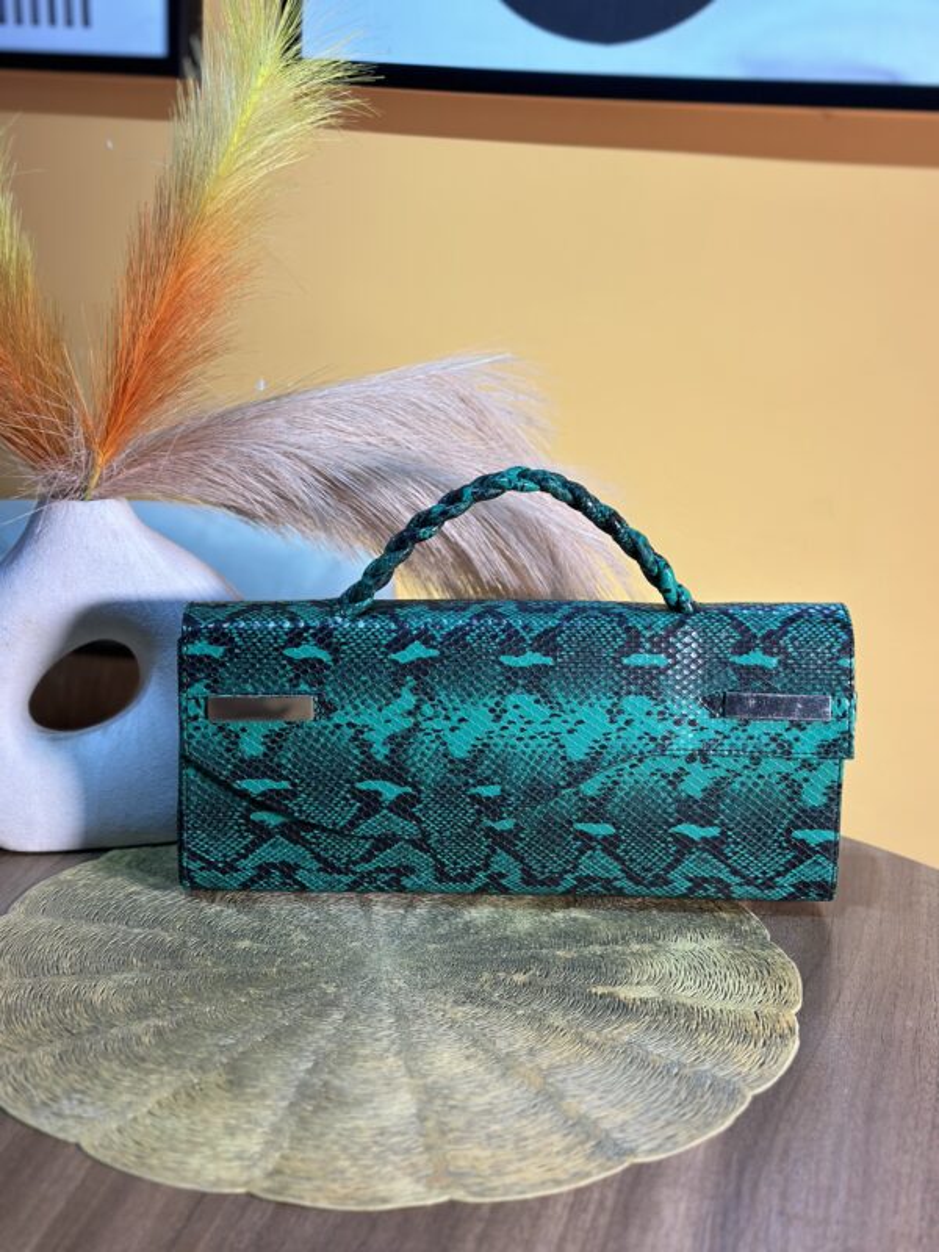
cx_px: 470
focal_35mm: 48
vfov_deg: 39.7
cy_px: 626
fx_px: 1736
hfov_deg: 30.3
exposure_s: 1/100
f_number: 1.78
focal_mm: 6.86
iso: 125
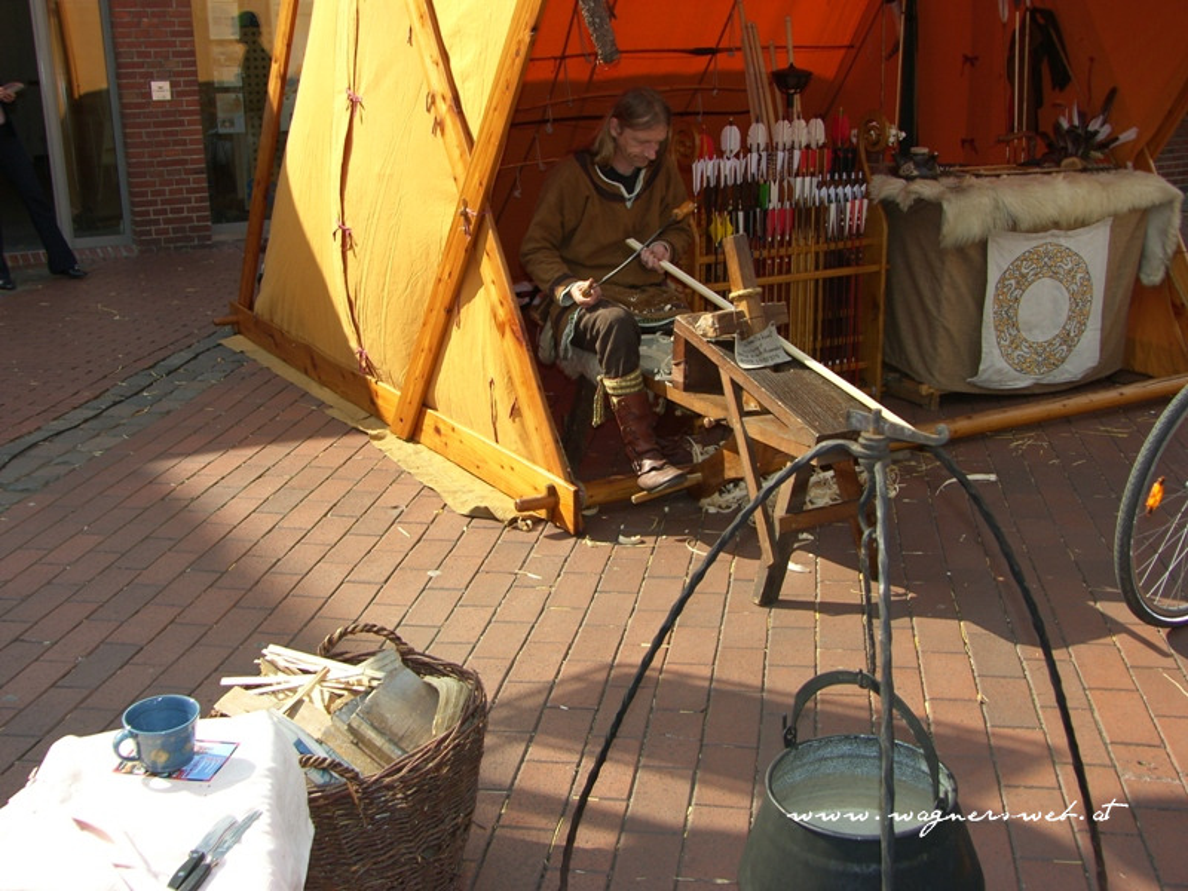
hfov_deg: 46.8
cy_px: 446
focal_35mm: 40
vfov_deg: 36.0
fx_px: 1373
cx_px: 594
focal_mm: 10.3
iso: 50
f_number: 2.5
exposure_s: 1/800
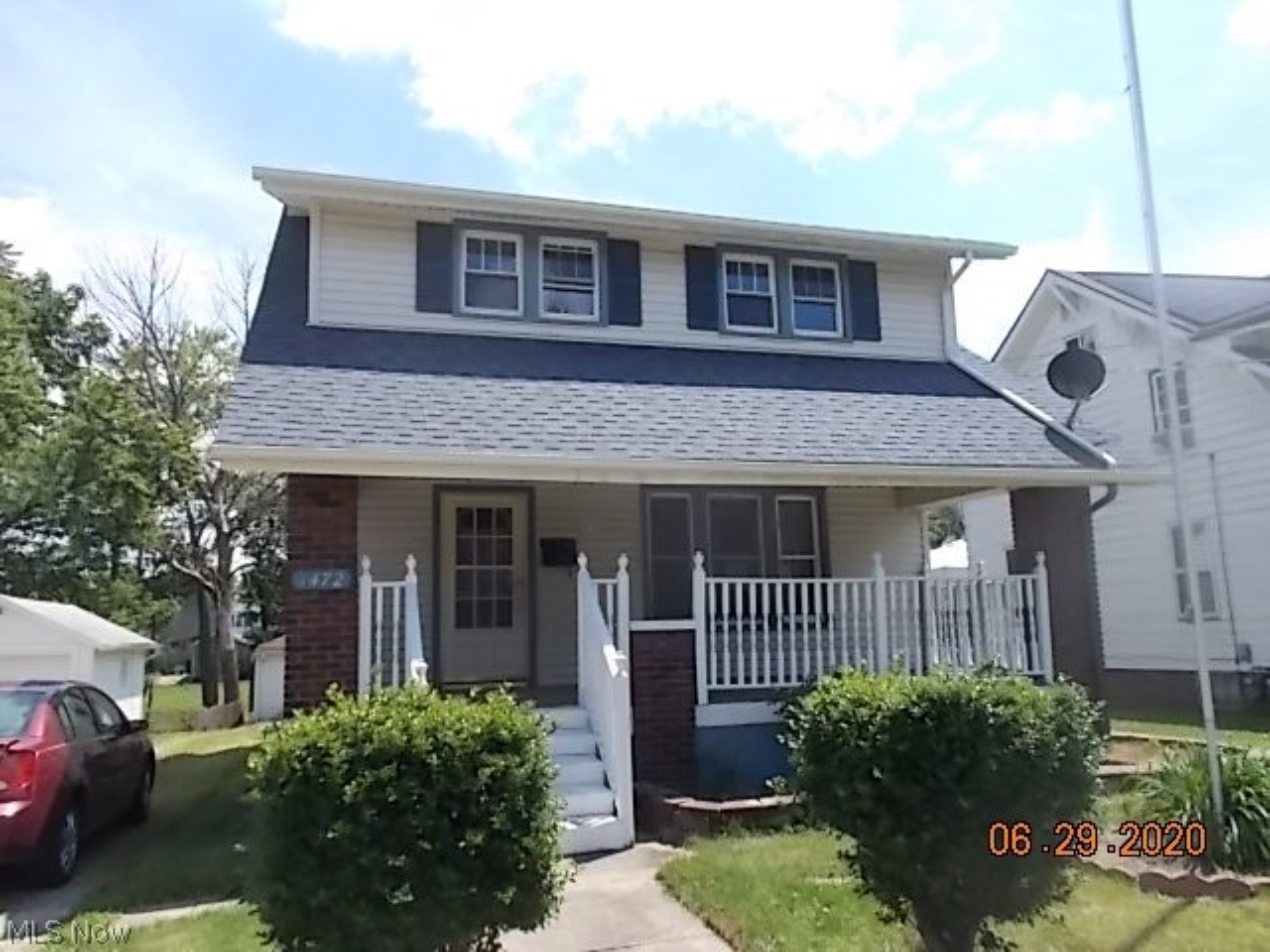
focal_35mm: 26
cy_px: 476
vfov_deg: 53.1
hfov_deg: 67.3
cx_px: 635
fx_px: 954
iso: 200
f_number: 8
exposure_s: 1/250
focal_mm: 4.6
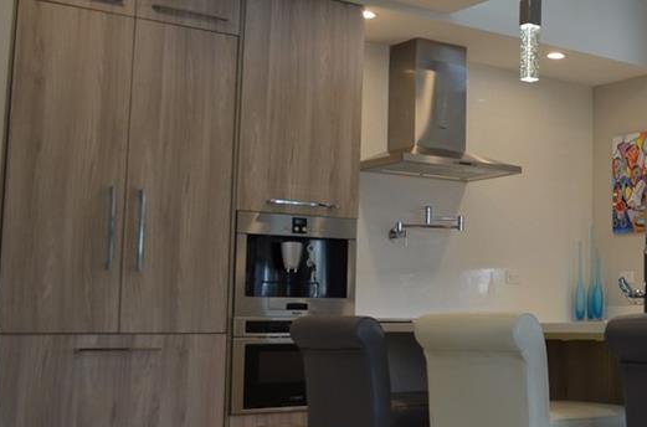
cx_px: 609
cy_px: 182
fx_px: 1057
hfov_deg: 32.0
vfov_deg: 22.8
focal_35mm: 59
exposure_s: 1/100
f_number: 5
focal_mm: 20
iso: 400
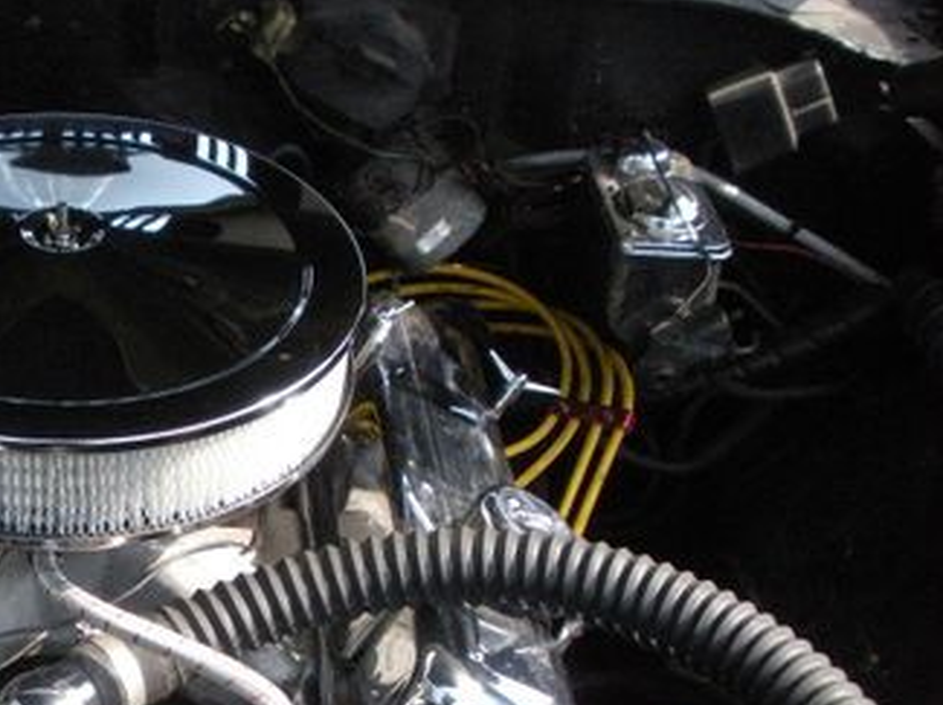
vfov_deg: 20.5
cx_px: 44
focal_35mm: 71
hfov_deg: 26.3
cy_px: 554
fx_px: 1932
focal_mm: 6.3
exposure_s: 1/855
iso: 400
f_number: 3.5
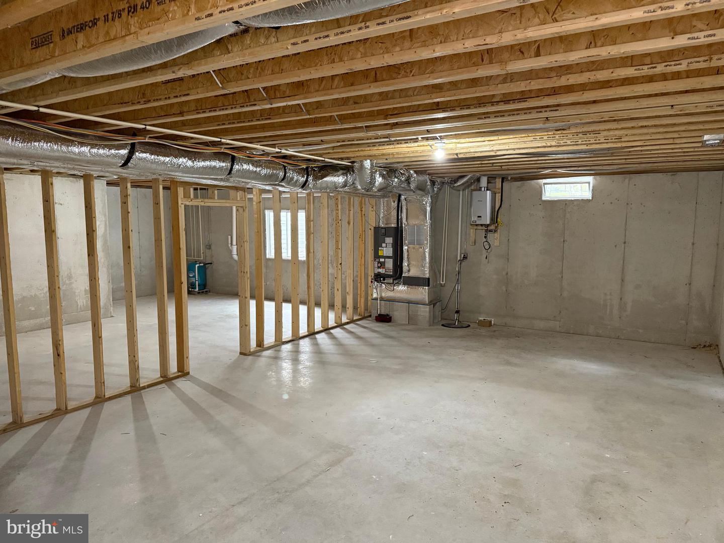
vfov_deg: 56.8
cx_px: 362
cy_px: 272
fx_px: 502
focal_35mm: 24
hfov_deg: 71.6
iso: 800
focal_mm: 6.76
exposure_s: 1/60
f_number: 1.78
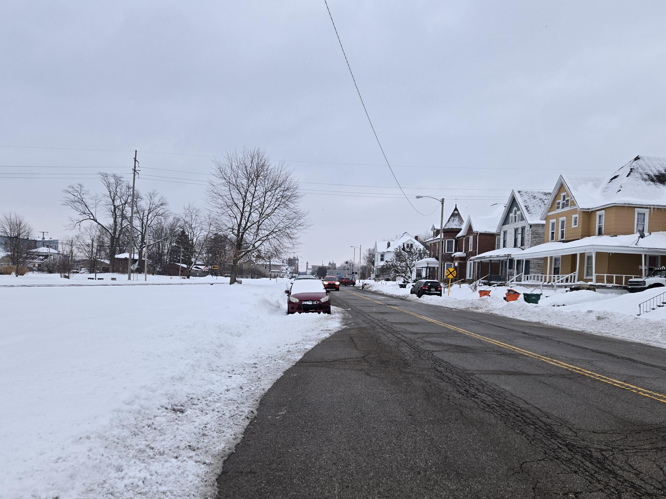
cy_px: 278
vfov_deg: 51.2
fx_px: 519
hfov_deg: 65.3
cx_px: 342
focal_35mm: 27
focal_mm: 5.4
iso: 25
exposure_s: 1/120
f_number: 1.8
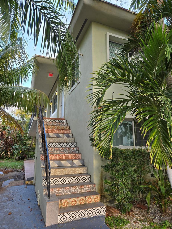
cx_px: 86
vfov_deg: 73.9
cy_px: 114
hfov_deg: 58.9
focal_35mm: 23
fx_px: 152
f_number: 1.8
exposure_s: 1/120
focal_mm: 5.4
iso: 40
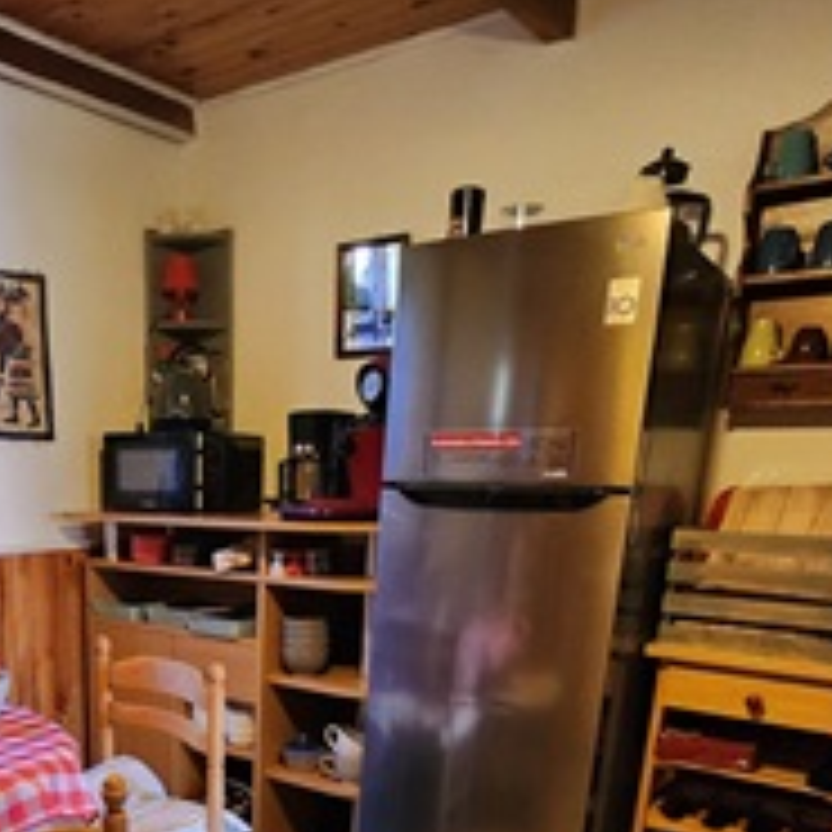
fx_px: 843
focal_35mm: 31
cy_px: 735
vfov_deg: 47.6
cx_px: 225
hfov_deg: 50.7
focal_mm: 1.7
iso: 640
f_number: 2.2
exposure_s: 1/33
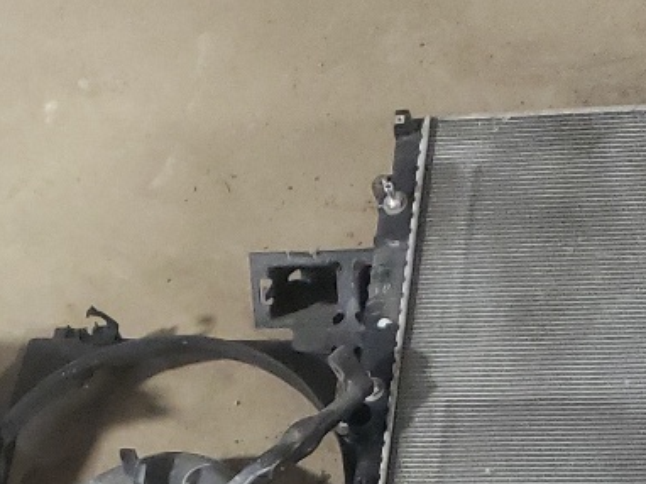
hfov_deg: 18.0
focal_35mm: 109
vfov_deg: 12.0
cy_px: 985
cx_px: 233
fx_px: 2033
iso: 343
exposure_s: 1/30
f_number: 1.5
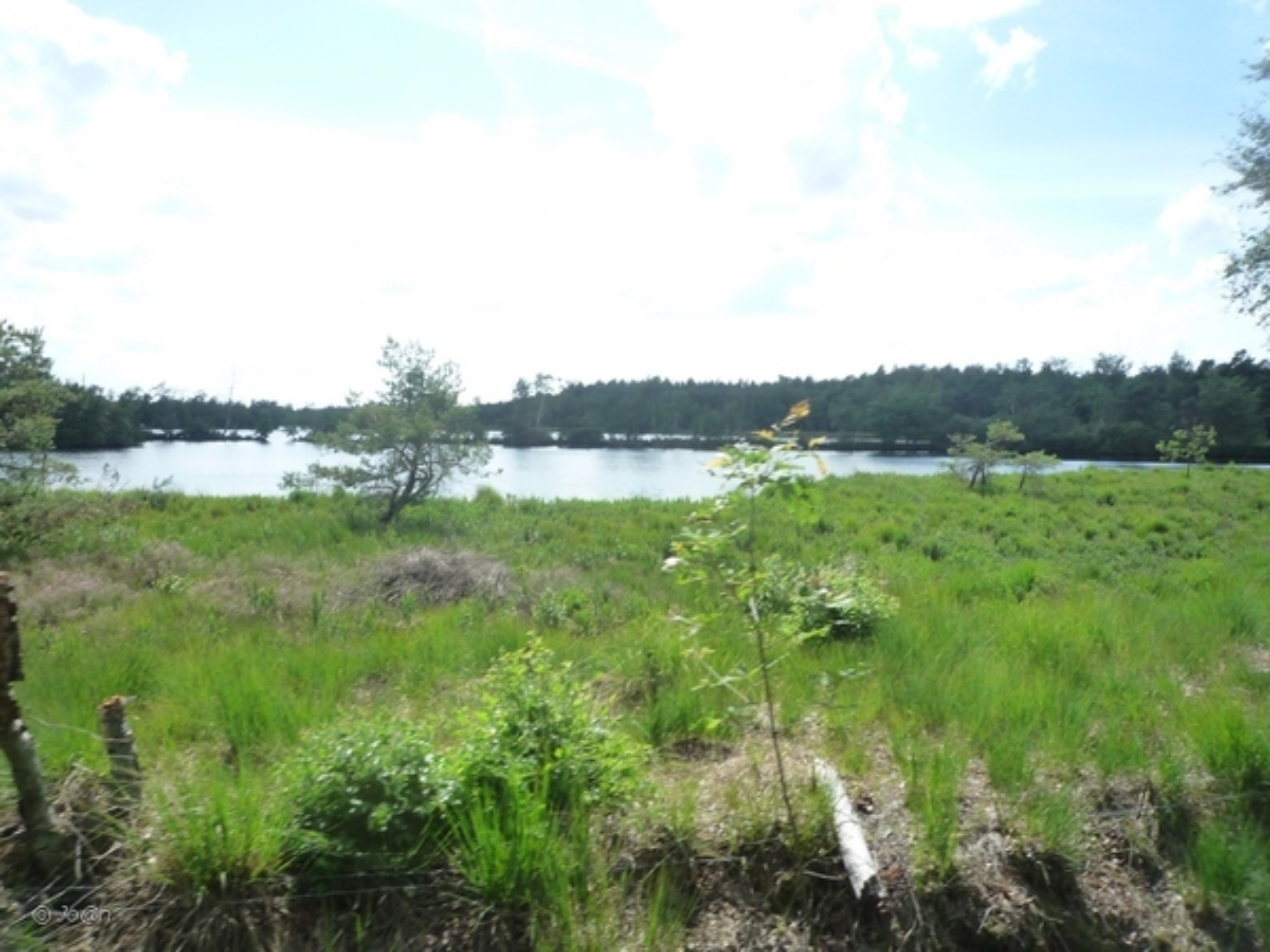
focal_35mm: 25
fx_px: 917
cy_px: 476
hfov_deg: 69.4
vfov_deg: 54.9
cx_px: 635
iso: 160
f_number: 4
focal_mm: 4.4
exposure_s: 1/500
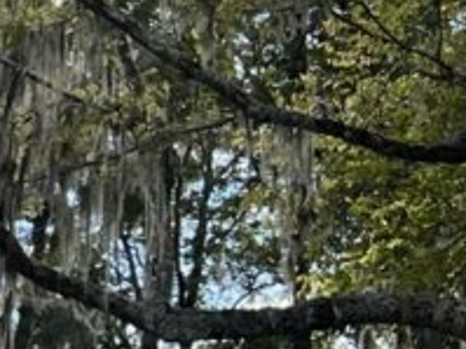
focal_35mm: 201
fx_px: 2704
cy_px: 480
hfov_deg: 8.2
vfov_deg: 7.3
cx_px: -1002
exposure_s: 1/1645
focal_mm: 5.7
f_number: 1.5
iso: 50
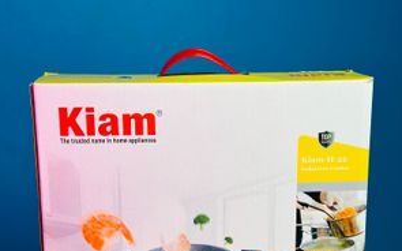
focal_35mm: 69
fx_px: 756
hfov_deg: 29.8
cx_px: 199
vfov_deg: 18.4
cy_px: 250
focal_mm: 6.86
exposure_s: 1/50
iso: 80
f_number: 1.78
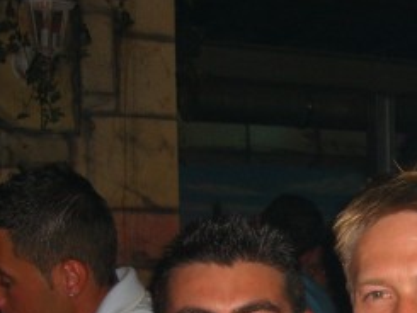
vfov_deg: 15.4
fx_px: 1121
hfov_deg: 20.7
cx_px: 373
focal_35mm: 93
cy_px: 352
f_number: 2.8
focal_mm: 7.9
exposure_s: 1/60
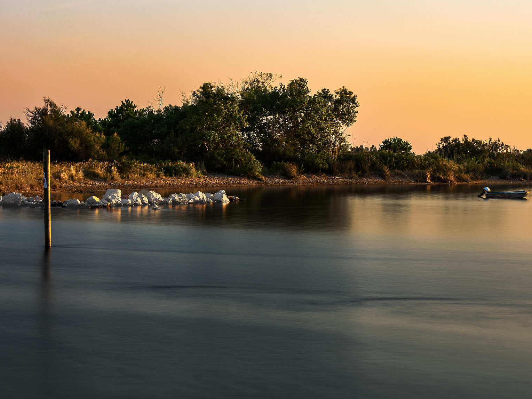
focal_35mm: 86
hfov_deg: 22.7
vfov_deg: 17.2
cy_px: 164
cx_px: 326
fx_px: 1322
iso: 100
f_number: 9
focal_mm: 38
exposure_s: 20
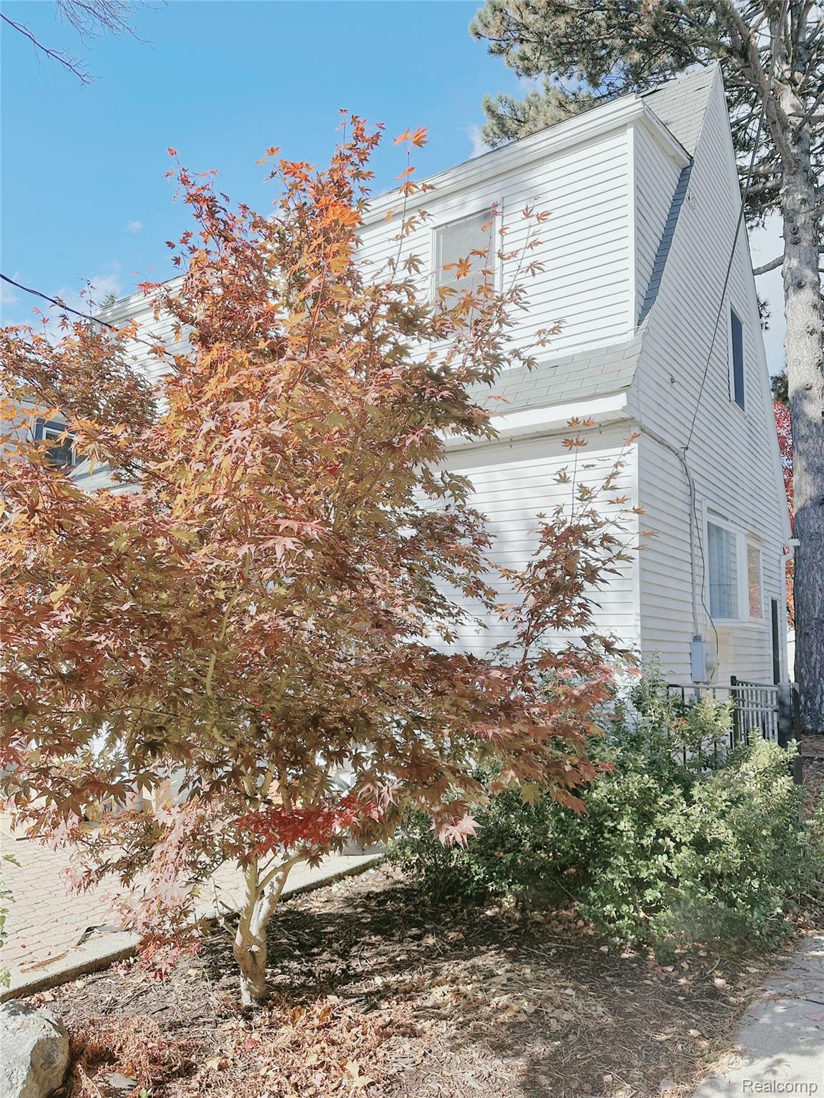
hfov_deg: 56.8
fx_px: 762
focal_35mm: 24
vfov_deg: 71.6
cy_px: 549
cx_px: 412
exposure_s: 1/2591
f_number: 1.78
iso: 80
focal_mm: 6.86
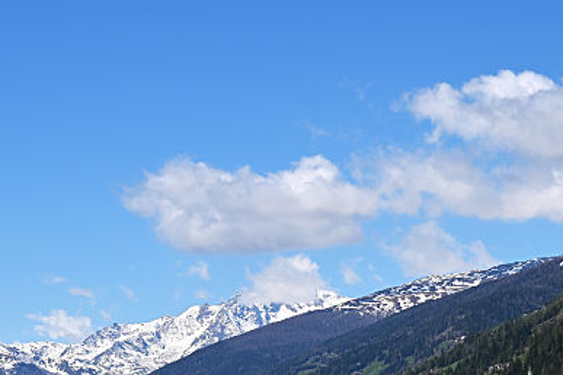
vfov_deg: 10.6
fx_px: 1986
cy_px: 466
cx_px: 255
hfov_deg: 16.1
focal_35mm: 127
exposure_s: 1/1250
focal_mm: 48
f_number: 9
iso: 250
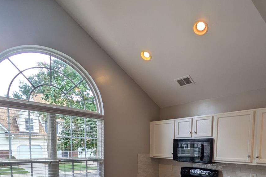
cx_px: 147
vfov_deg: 44.4
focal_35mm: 26
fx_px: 192
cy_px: 164
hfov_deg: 69.2
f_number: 2.2
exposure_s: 1/181
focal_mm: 1.83
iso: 60
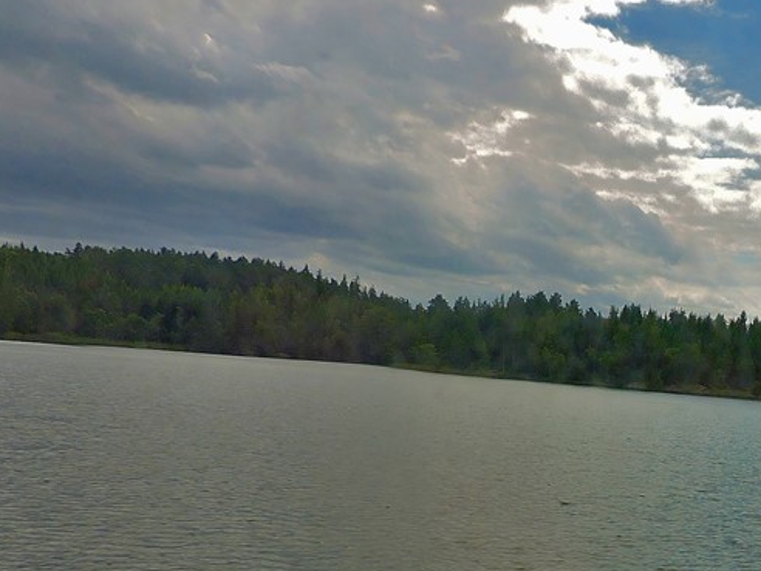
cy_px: 480
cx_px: 707
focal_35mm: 50
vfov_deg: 28.3
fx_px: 1099
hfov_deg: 35.6
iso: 100
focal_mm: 4.3
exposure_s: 1/640
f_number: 3
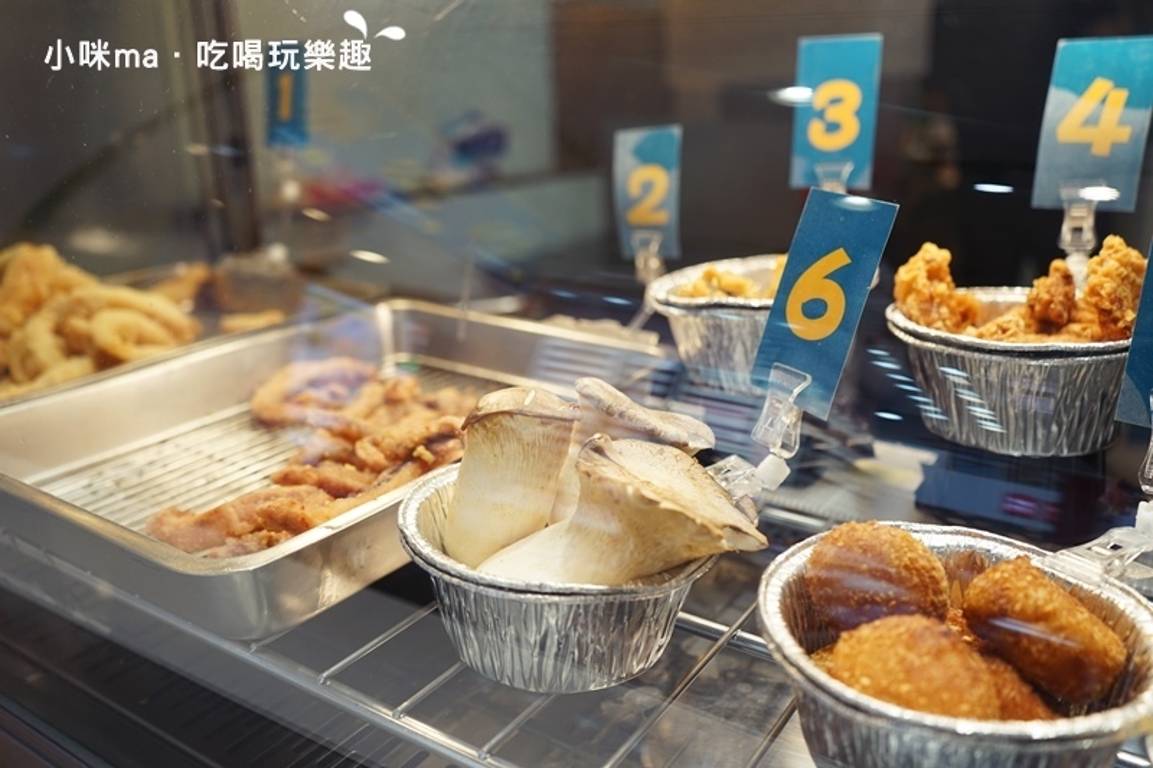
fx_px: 929
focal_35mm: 29
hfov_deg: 63.7
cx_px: 576
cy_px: 384
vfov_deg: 44.9
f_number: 3.5
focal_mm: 29
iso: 125
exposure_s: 1/60
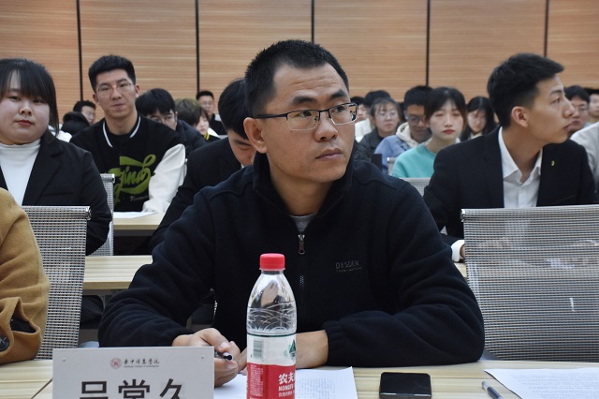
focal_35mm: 72
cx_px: 300
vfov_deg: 18.9
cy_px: 200
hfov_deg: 28.1
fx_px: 1197
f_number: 9
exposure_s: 1/100
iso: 1600
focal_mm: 48
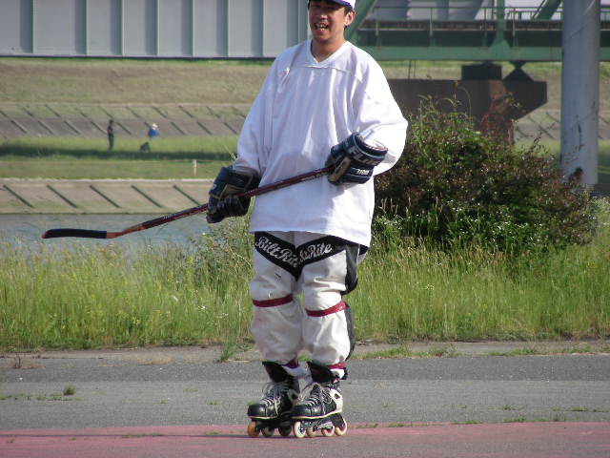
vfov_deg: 3.9
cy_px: 229
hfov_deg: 5.2
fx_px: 6696
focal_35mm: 380
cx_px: 305
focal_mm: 63.3
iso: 50
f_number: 4
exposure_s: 1/280
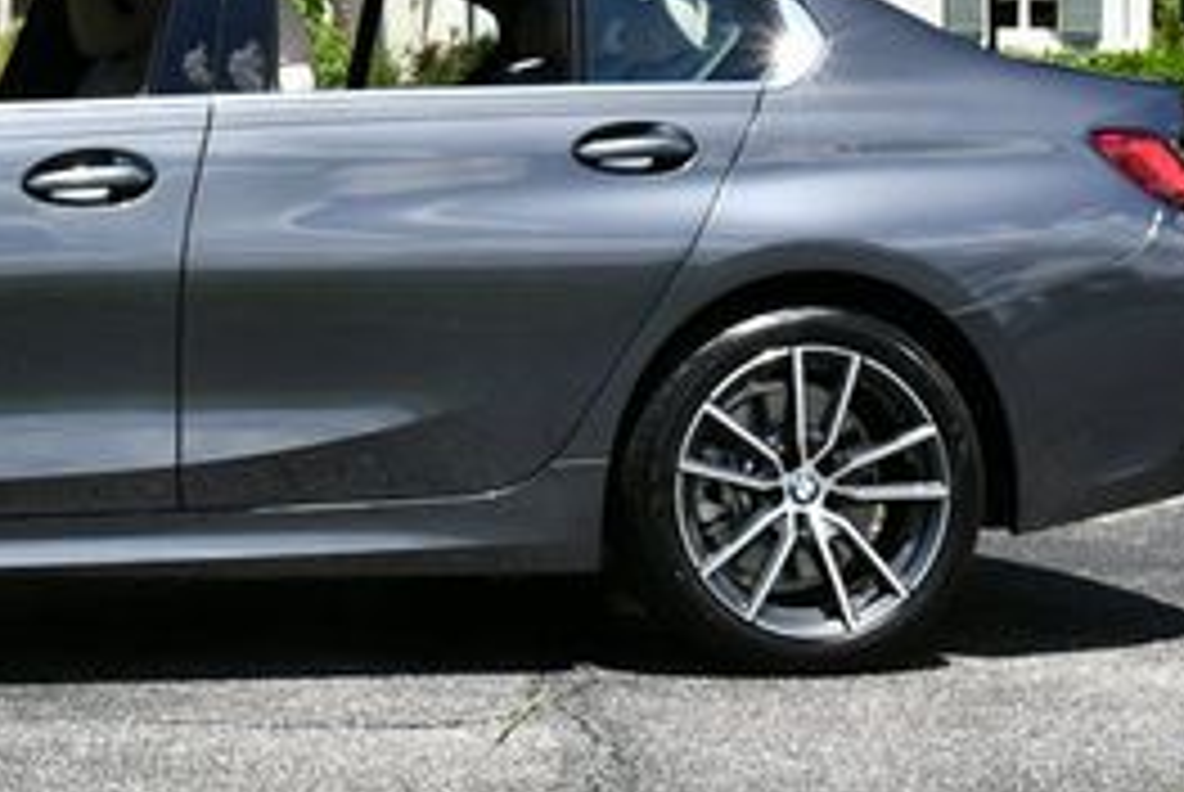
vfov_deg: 11.6
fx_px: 3852
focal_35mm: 117
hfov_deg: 17.1
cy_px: -104
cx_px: -9
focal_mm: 24
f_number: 8
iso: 100
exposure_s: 1/250
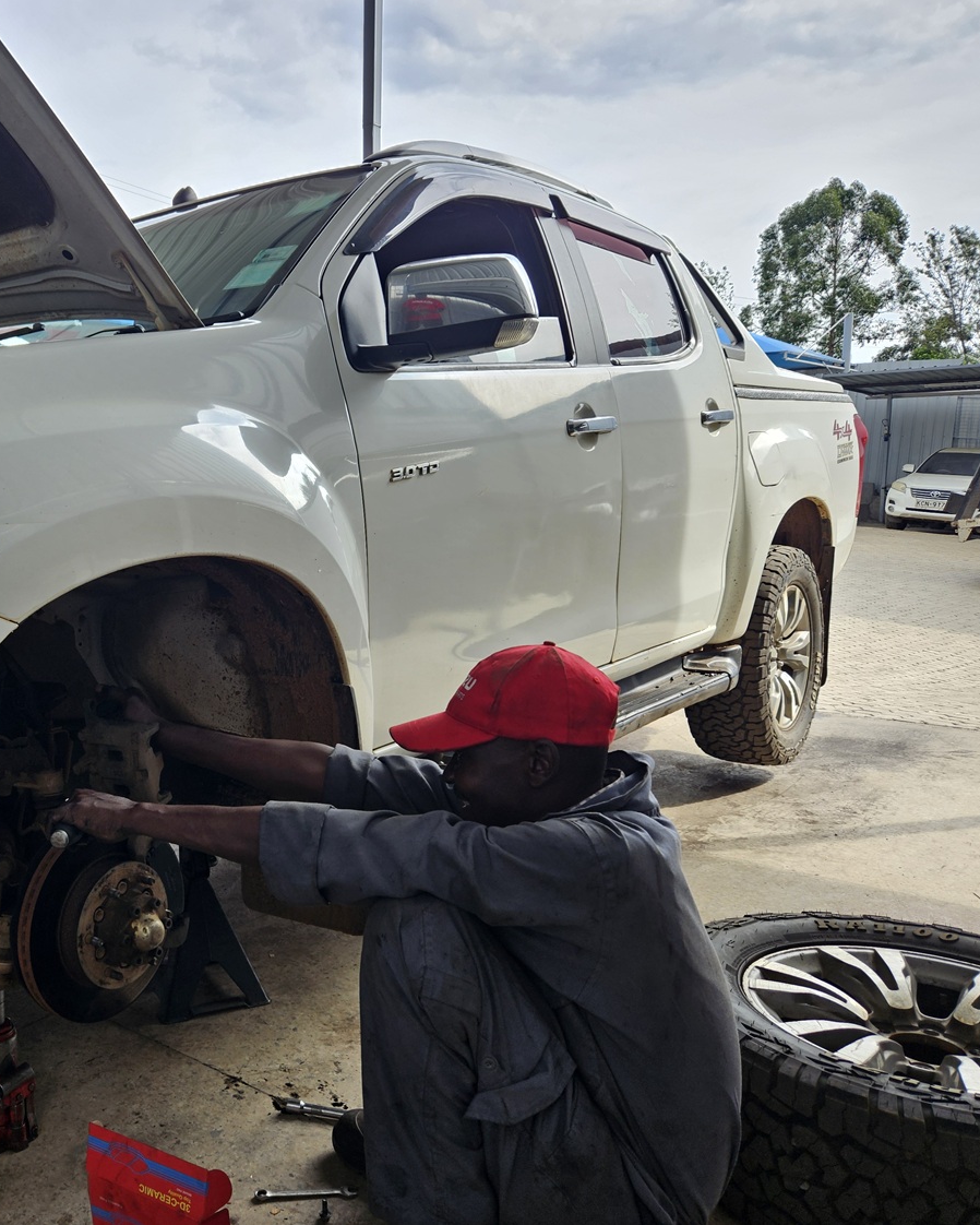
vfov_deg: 58.8
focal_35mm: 30
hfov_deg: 45.9
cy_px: 613
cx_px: 191
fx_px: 1087
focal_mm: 5.4
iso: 25
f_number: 1.8
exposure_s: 1/263
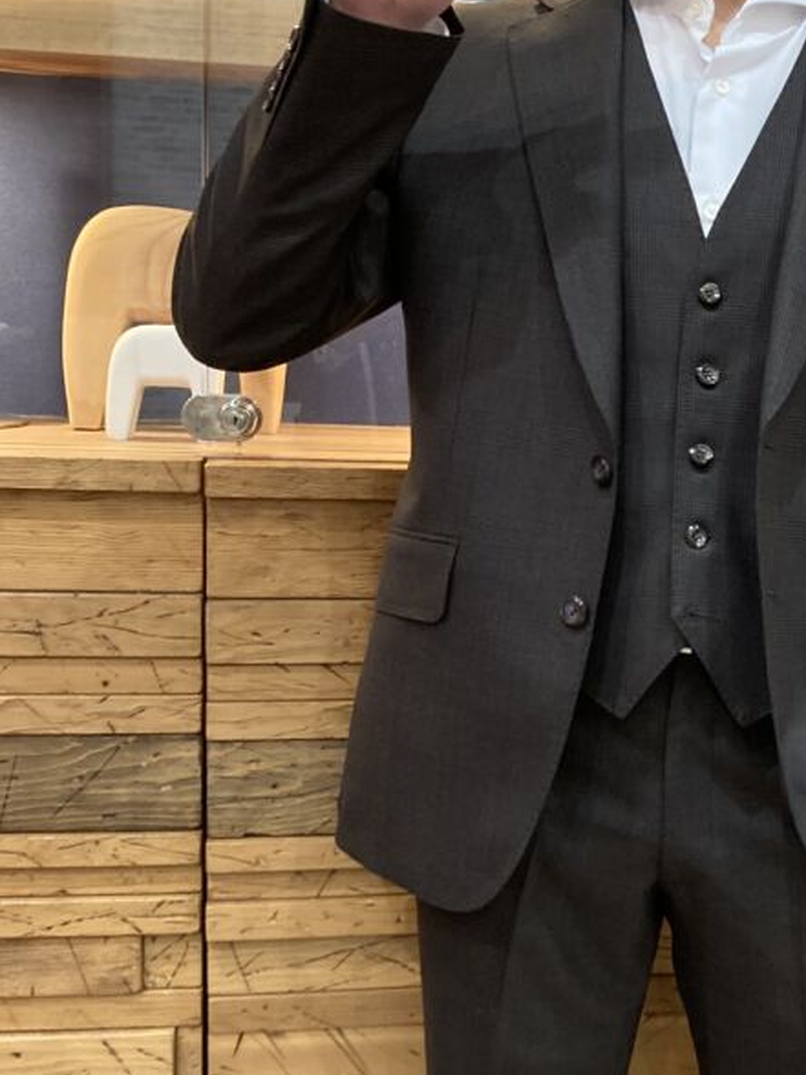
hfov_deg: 23.1
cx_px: 788
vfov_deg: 31.7
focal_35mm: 61
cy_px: 589
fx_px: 1894
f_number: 1.8
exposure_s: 1/50
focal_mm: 3.99
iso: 160
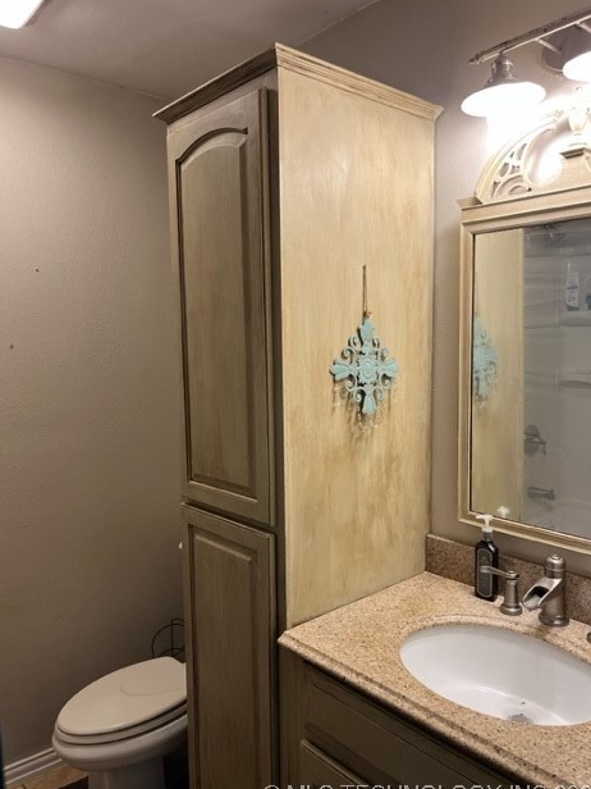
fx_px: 615
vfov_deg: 65.3
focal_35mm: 27
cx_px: 303
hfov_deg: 51.3
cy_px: 406
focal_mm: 5.1
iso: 100
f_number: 1.6
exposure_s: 1/120
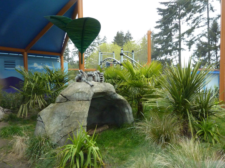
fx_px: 162
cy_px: 84
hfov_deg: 69.4
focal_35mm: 25
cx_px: 112
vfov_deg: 54.9
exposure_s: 1/500
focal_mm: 4.1
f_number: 3.3
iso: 320
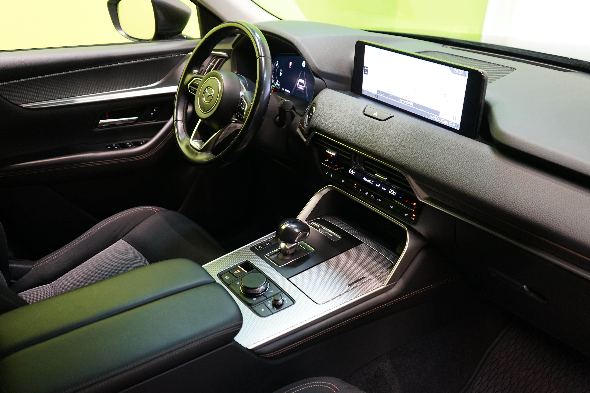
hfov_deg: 61.9
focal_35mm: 30
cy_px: 196
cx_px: 295
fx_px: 492
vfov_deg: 43.6
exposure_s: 1/30
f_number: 3.5
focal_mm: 30
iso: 1000
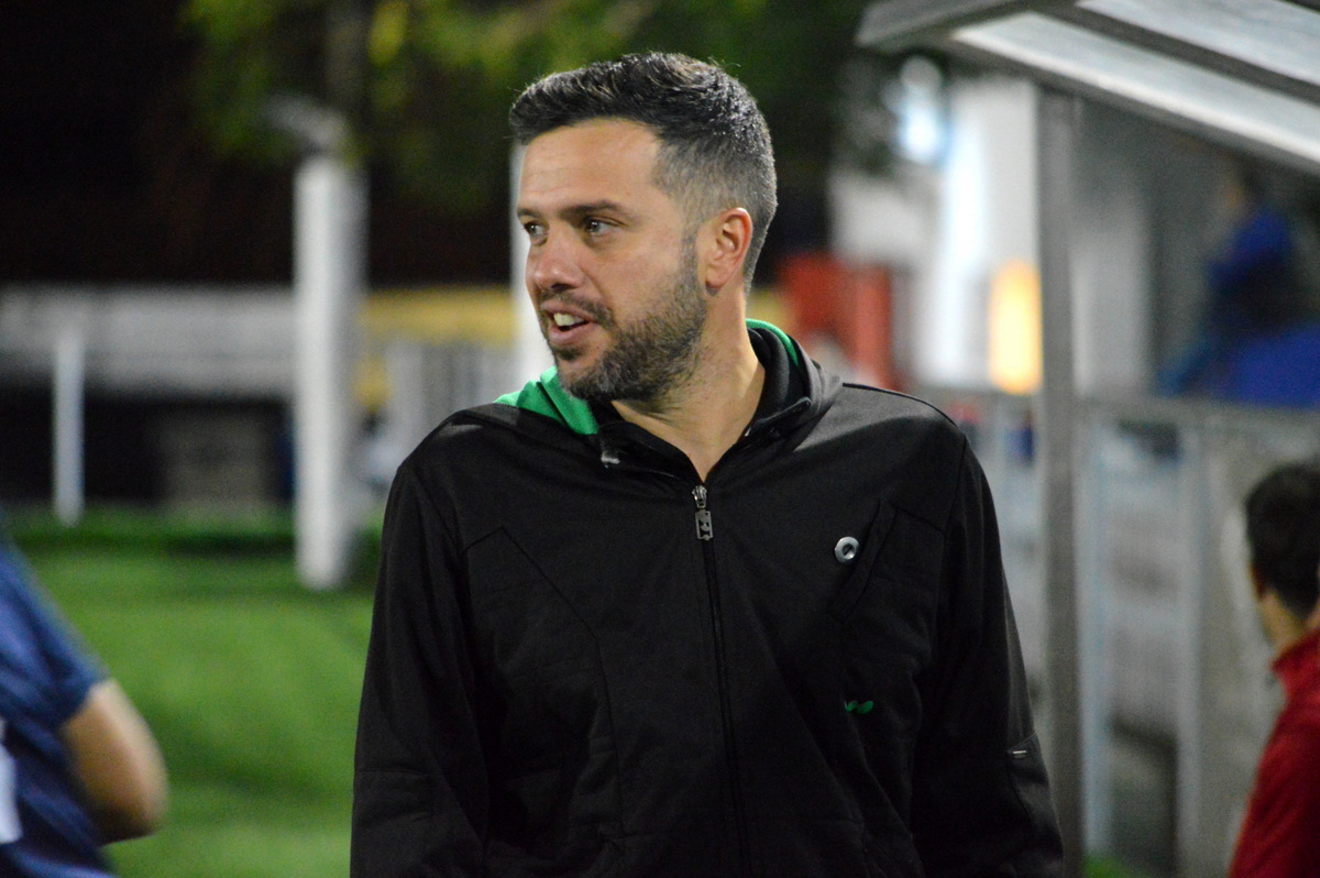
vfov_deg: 5.1
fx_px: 9892
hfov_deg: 7.6
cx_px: 660
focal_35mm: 270
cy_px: 439
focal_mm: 180
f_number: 5
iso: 6400
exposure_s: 1/200
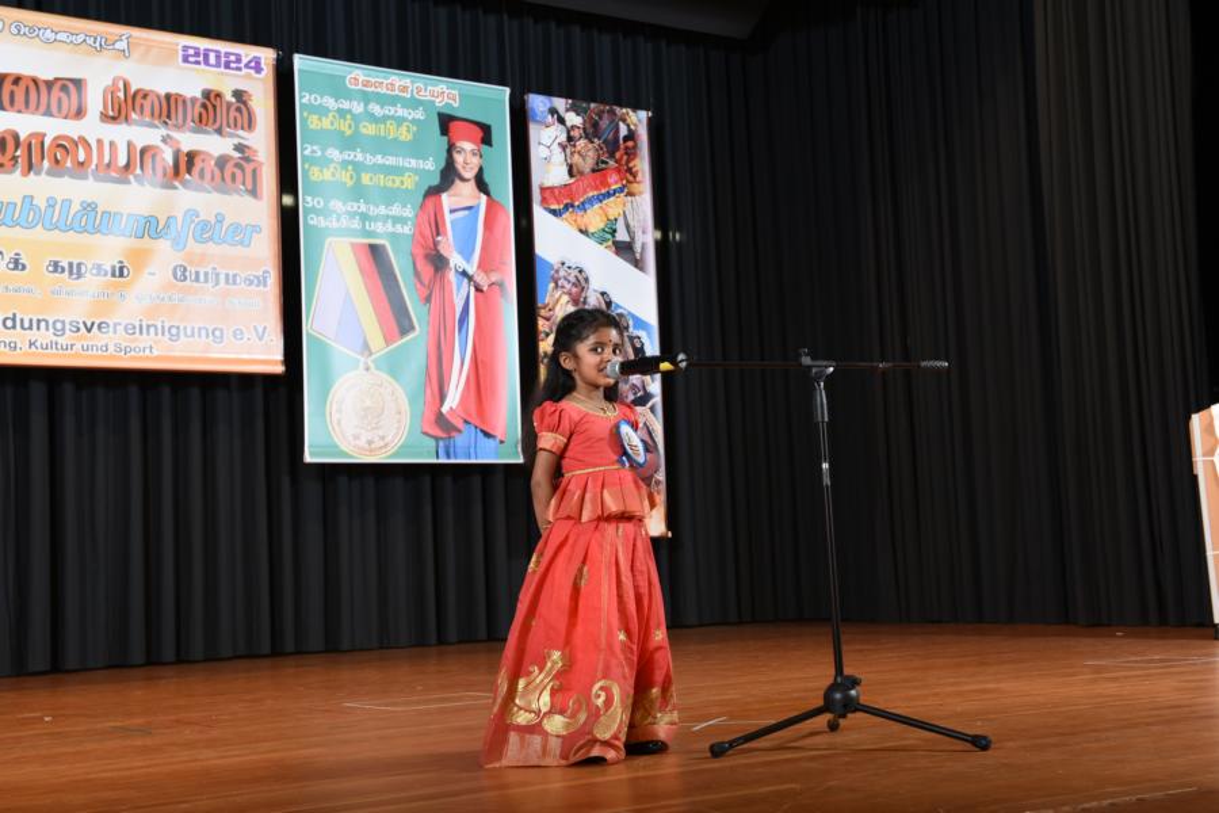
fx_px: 1693
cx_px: 610
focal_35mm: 50
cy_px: 406
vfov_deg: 27.0
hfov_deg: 39.6
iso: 800
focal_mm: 50
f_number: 7.1
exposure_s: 1/200
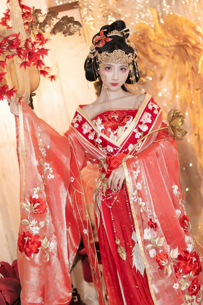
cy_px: 152
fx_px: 719
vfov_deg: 23.9
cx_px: 102
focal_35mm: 85
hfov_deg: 16.1
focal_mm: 85
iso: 100
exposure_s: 1/250
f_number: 1.4
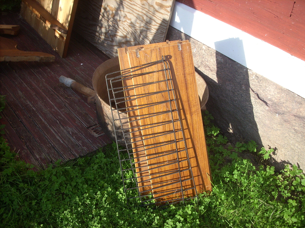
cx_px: 152
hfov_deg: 50.1
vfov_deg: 38.7
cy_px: 114
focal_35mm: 37
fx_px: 326
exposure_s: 1/250
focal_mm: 6.2
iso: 64
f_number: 2.8
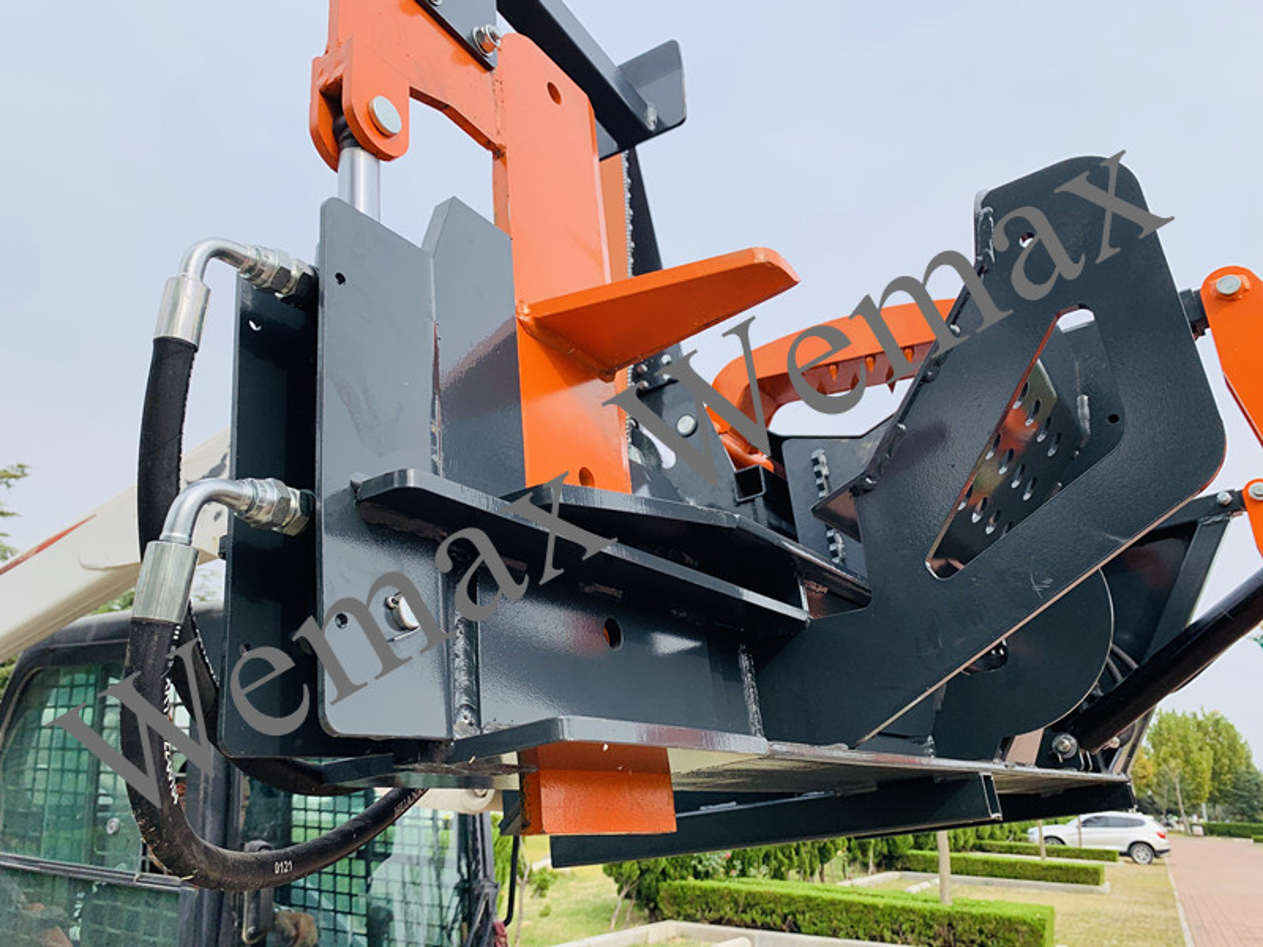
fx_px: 949
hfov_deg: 67.3
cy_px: 474
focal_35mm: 26
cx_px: 632
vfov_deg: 53.1
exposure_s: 1/1490
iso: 25
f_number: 1.8
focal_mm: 4.25
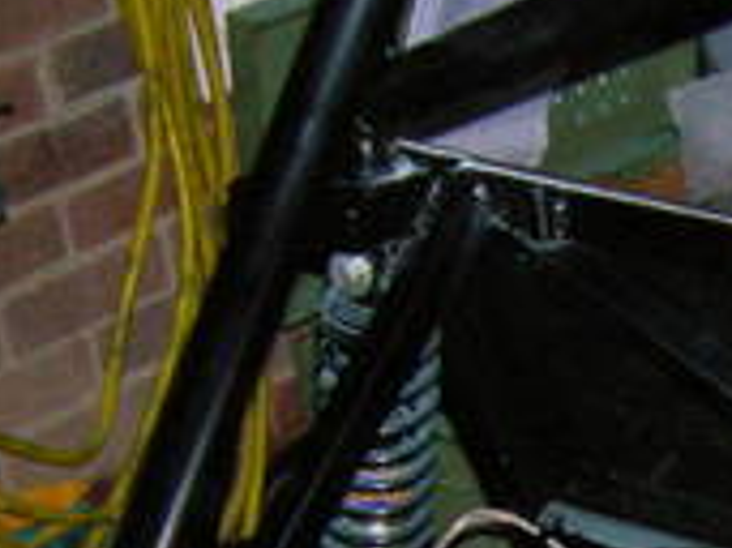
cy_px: 820
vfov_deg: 11.2
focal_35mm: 127
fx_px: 2684
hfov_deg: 14.2
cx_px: 1199
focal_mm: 5.7
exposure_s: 1/60.1
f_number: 2.9
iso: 168
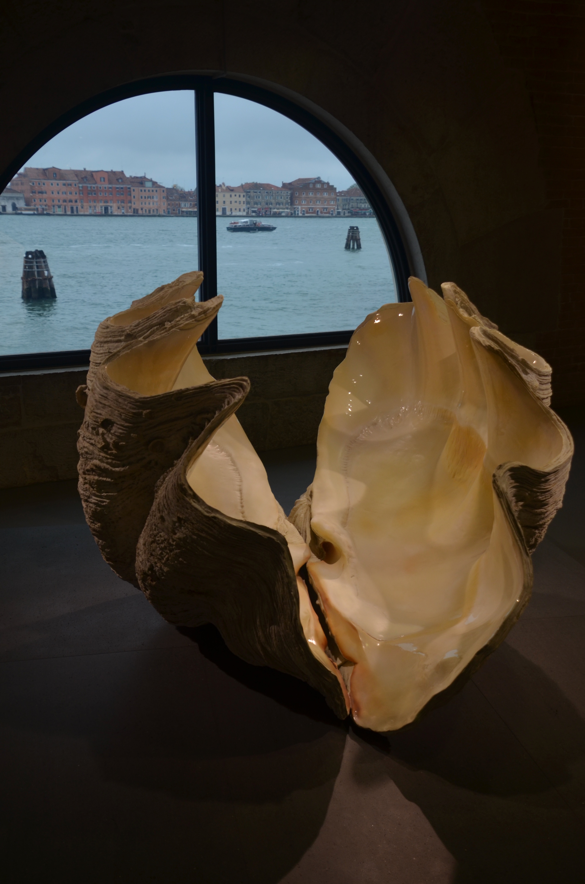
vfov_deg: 49.6
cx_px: 292
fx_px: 955
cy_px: 442
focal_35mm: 39
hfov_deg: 34.1
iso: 200
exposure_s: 1/125
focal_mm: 26
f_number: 3.8
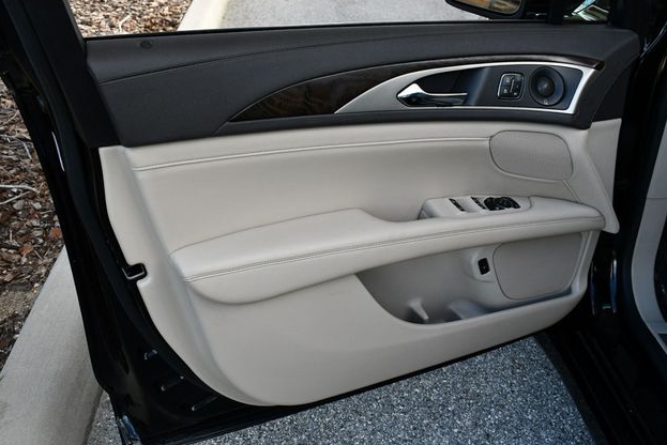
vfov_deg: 36.0
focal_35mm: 37
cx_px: 339
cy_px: 221
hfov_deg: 51.9
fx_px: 686
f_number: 5.6
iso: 280
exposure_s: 1/250
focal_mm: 18
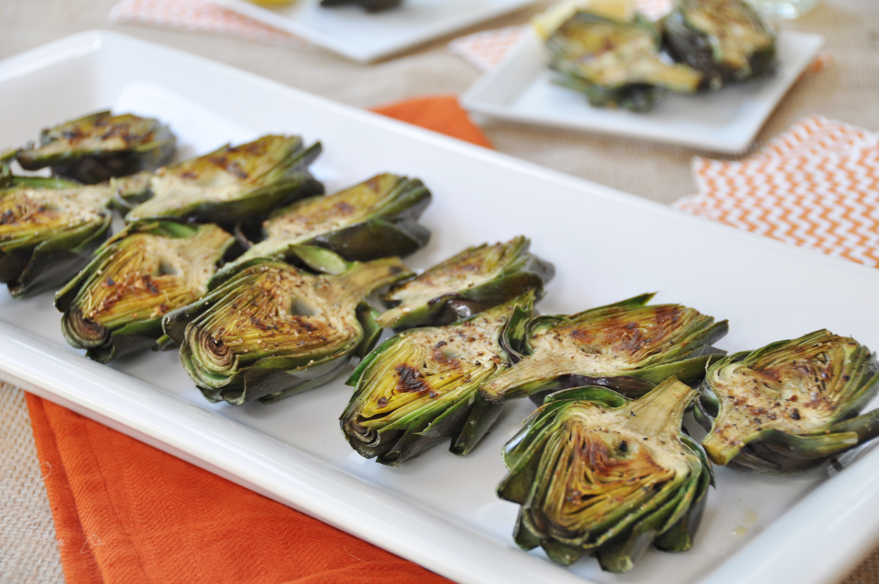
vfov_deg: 14.0
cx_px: 440
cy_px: 292
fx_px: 2378
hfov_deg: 20.9
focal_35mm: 98
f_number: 5.6
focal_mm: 65
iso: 200
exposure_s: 1/25
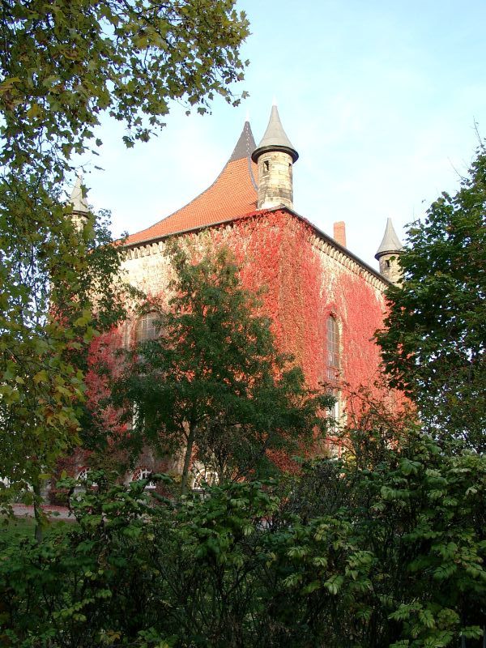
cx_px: 243
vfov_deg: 54.0
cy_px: 324
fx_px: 636
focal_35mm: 34
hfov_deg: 41.8
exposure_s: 1/146
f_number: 4
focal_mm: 7.13
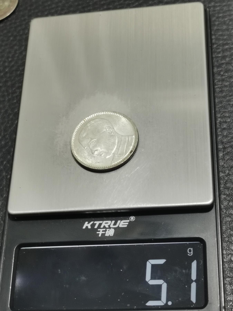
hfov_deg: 21.9
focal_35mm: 67
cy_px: 156
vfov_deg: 29.0
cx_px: 116
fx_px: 601
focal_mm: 5.58
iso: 125
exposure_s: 1/100
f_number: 1.8
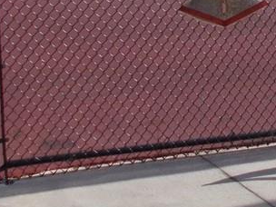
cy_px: -70
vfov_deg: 10.6
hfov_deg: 13.7
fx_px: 1092
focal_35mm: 137
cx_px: 384
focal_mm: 4.6
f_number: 8
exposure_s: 1/250
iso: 80
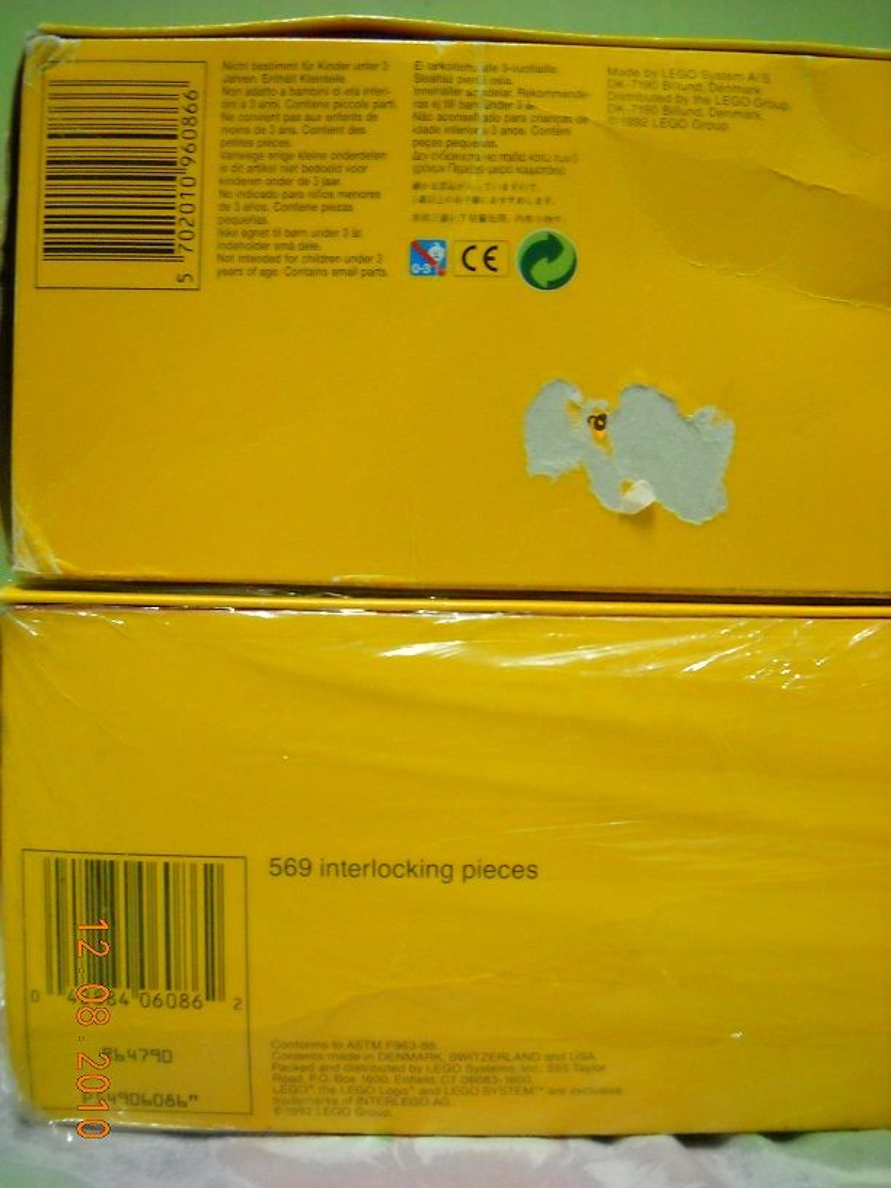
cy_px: 594
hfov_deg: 35.1
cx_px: 446
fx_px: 1407
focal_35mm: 41
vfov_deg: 45.8
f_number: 3.1
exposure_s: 1/8
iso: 616
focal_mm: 6.72
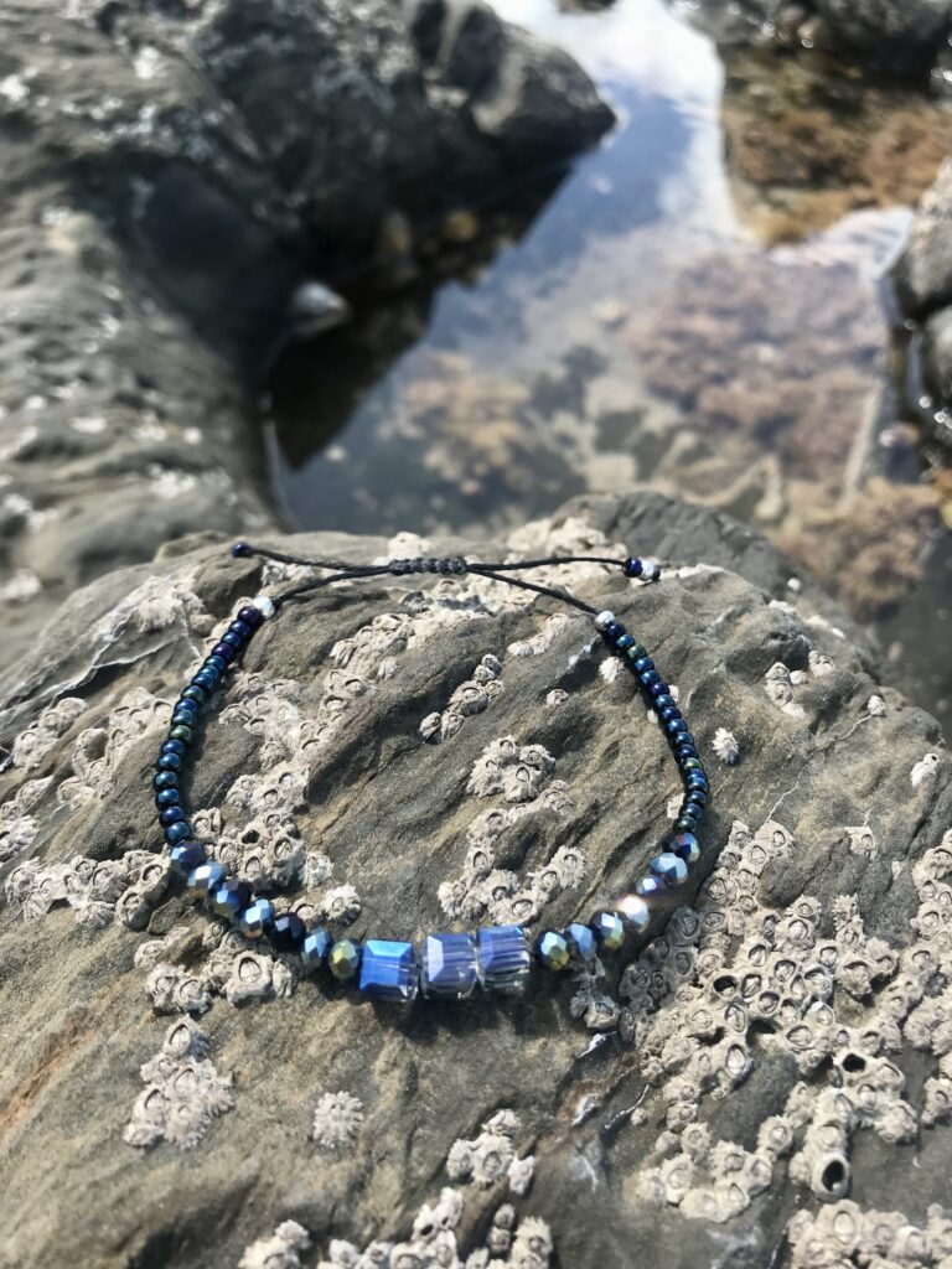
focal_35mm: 28
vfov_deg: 63.4
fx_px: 1027
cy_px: 634
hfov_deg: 49.7
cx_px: 476
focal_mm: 3.99
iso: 20
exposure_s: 1/847
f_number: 1.8
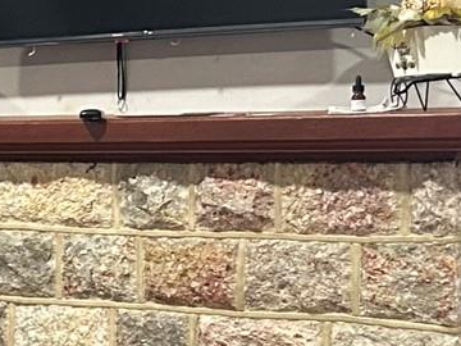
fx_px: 1971
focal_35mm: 148
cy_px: 245
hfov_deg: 12.4
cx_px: -320
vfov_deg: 10.0
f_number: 1.5
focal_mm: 5.7
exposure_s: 1/60
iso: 250
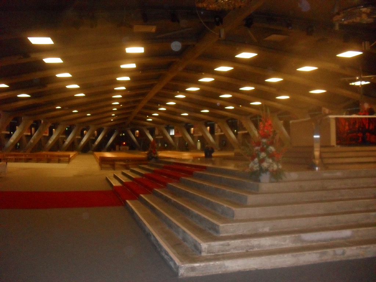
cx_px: 188
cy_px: 141
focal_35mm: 35
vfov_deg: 40.7
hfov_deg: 52.6
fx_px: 380
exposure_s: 1/45
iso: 400
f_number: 3.2
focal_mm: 6.3
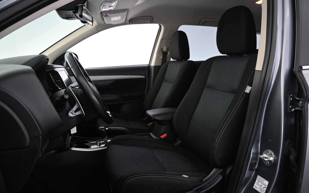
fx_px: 211
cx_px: 158
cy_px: 101
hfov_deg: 72.5
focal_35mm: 25
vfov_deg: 49.3
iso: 1000
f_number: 3.5
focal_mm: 16
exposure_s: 1/25
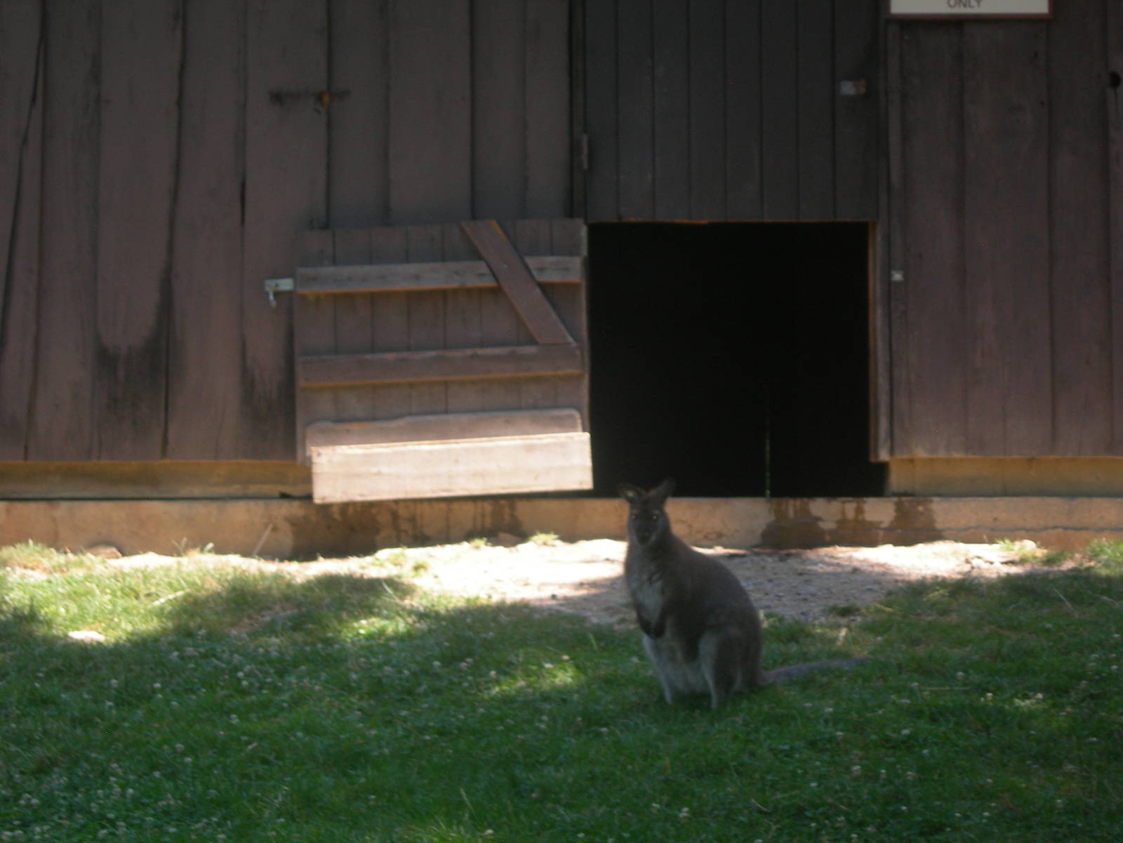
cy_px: 422
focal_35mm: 114
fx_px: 3698
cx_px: 562
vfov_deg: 13.0
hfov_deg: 17.3
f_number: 4.9
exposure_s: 1/61.8
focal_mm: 23.4
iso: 50
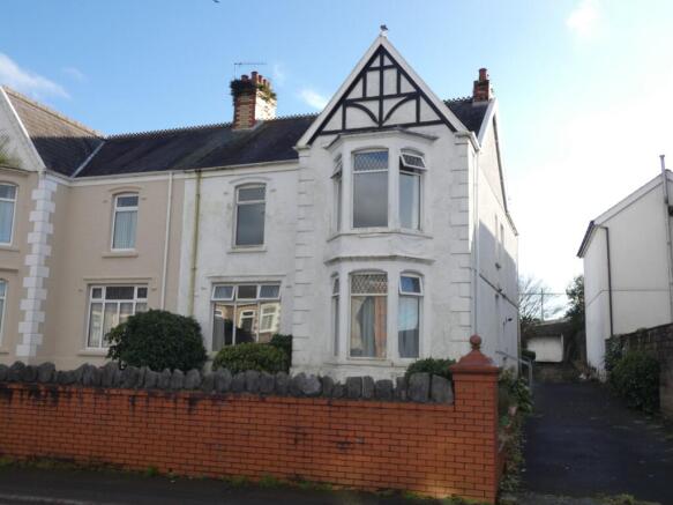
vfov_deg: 42.9
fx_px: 641
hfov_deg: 55.4
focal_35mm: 33
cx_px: 336
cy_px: 252
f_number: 3.4
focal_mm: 6
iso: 80
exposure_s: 1/400
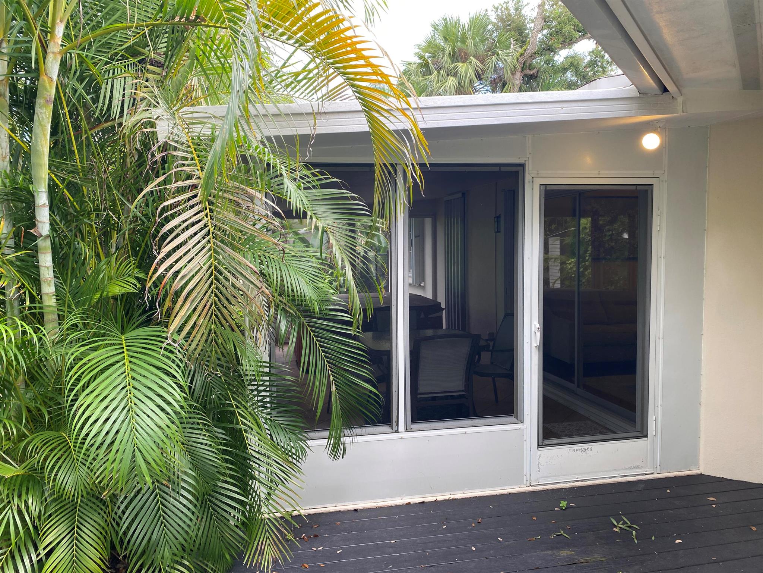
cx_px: 382
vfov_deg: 53.1
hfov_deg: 67.3
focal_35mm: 26
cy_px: 286
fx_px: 573
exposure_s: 1/122
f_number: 1.8
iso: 40
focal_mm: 4.25
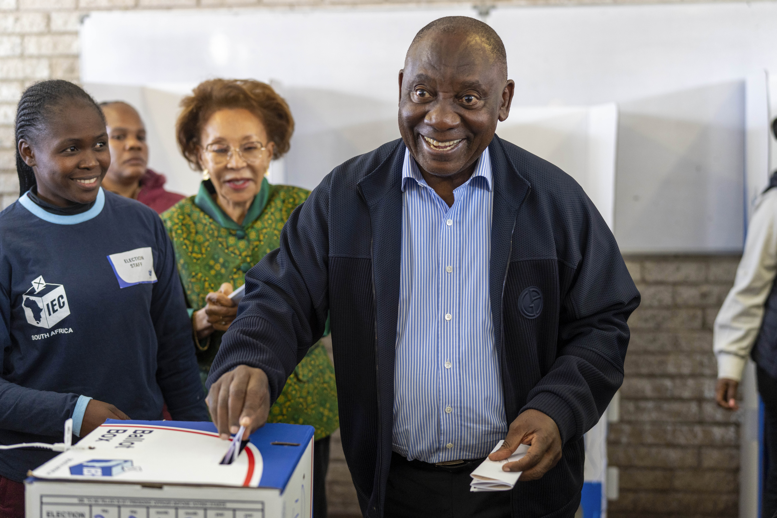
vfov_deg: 27.0
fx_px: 1079
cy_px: 259
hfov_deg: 39.6
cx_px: 388
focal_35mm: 50
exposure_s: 1/250
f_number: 2
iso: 1000
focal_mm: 50
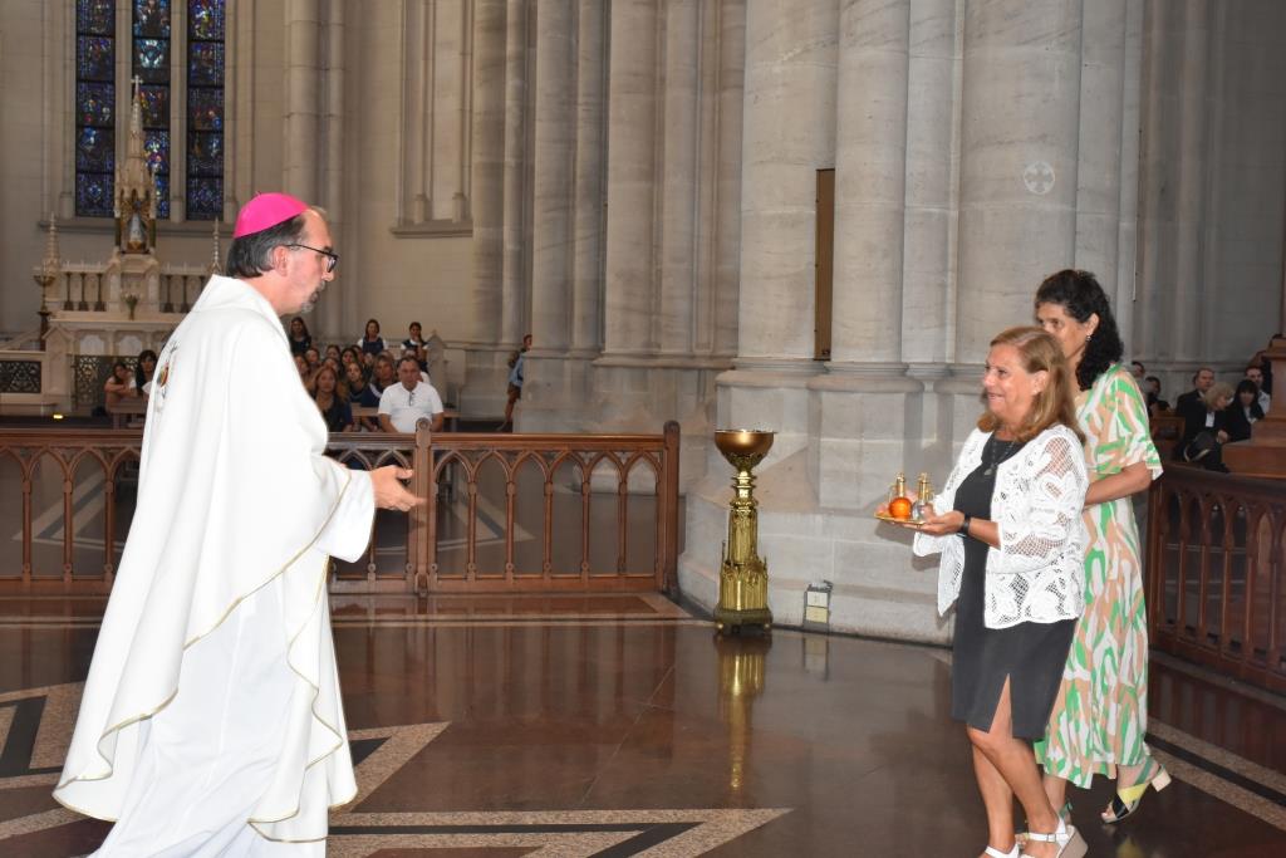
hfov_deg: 38.9
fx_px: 1822
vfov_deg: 26.5
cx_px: 643
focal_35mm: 51
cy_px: 429
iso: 1600
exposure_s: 1/100
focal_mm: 34
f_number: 5.6
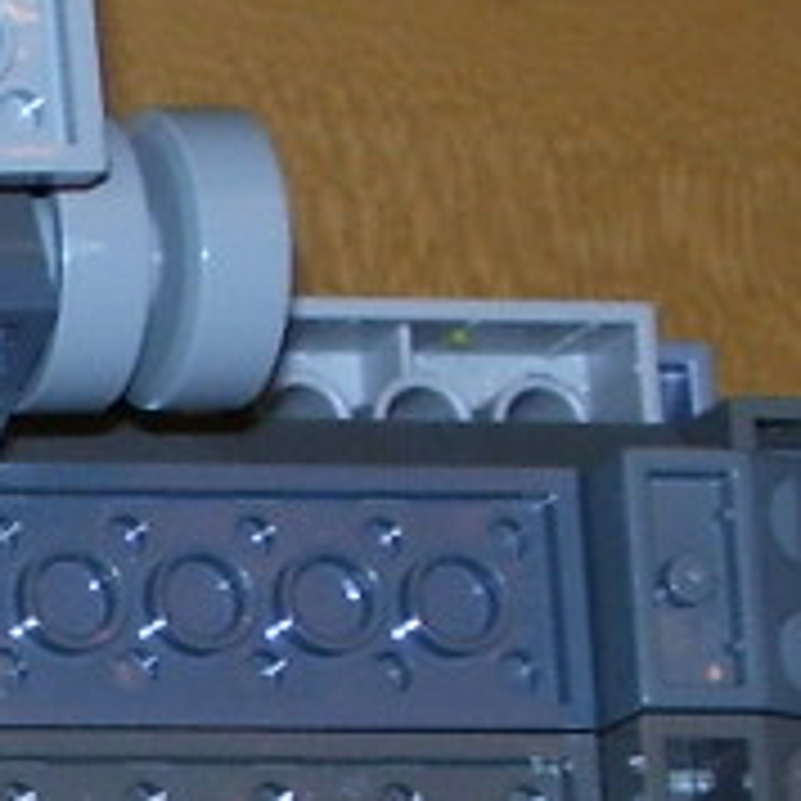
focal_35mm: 416
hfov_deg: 4.1
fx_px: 10891
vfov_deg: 4.2
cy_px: 976
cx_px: -1278
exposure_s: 1/90
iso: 80
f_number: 4
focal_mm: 11.6
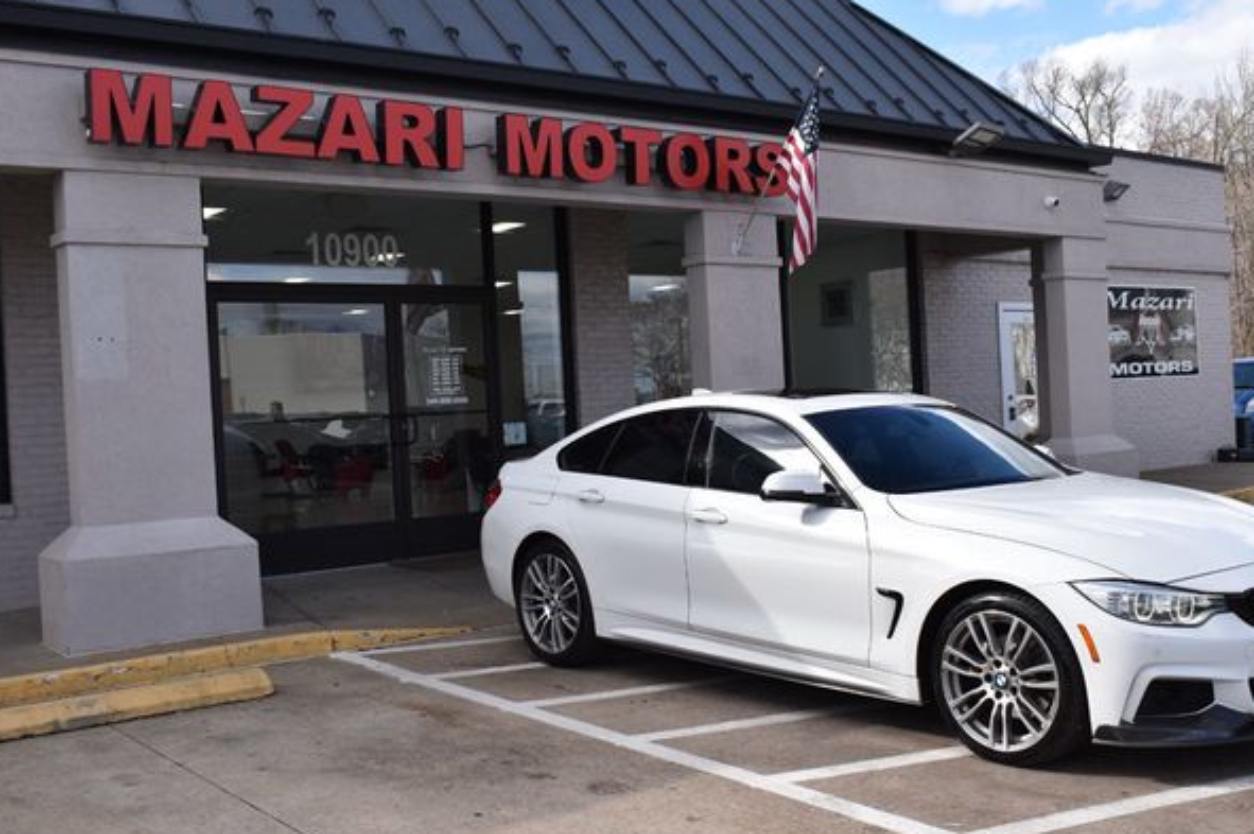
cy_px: 431
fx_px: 1357
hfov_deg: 49.6
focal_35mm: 39
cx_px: 664
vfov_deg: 34.1
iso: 200
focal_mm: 24
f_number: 8
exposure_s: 1/400
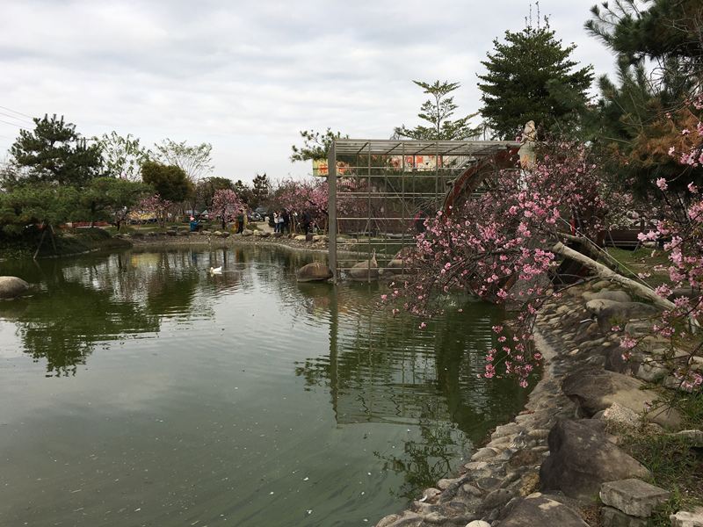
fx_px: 589
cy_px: 264
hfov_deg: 61.7
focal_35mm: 29
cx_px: 352
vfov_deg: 48.2
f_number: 2.2
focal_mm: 4.15
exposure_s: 1/874
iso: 25
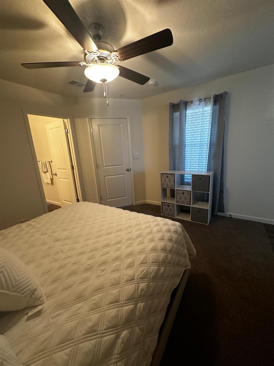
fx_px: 148
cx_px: 137
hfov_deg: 85.7
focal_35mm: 14
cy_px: 183
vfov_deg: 102.1
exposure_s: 1/60
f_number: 2.2
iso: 250
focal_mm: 2.22
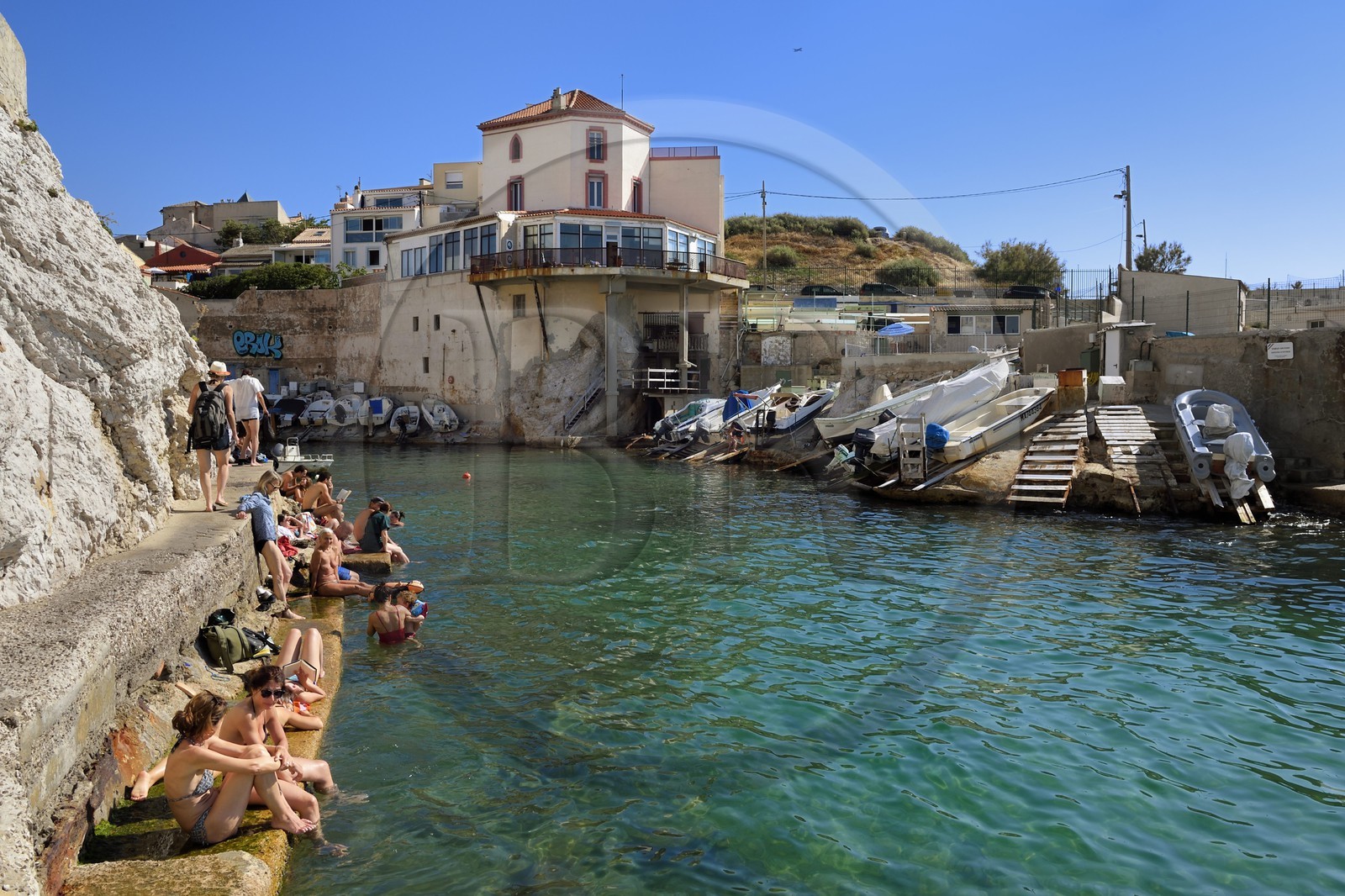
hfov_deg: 65.5
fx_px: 1046
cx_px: 672
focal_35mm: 28
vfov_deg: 46.4
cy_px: 448
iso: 200
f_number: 14
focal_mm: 28
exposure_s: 1/250
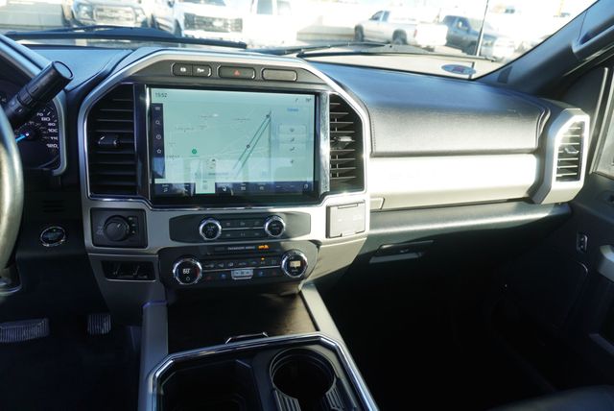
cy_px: 206
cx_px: 307
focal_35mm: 24
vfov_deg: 53.2
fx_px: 410
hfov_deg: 73.7
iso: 100
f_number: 4
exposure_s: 1/60
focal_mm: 16
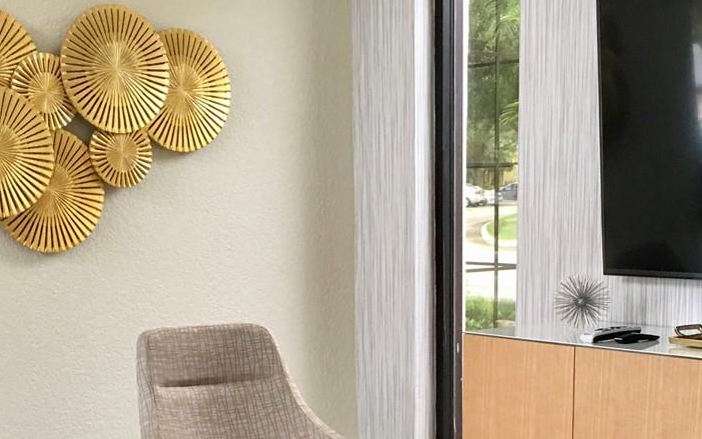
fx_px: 1339
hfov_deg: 29.4
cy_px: 519
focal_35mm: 70
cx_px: 354
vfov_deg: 17.7
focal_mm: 4.15
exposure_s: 1/15
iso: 40
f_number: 2.2
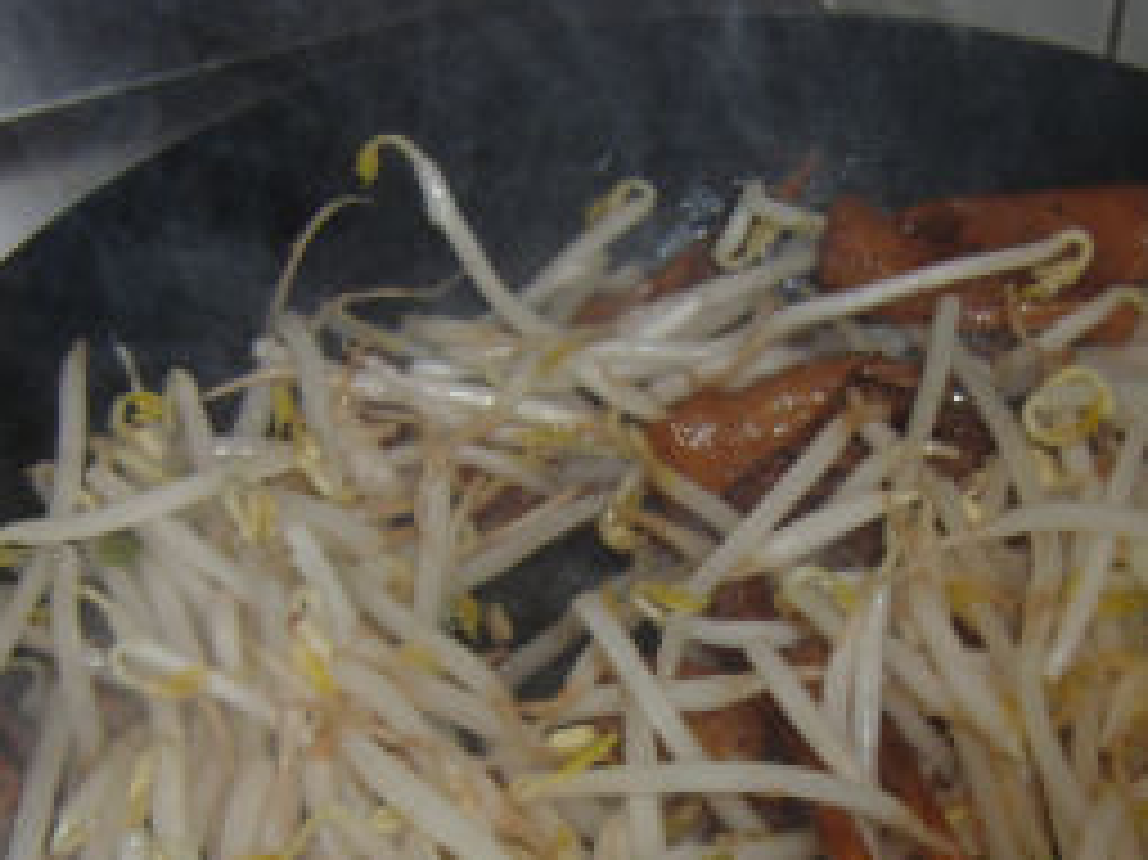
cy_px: 729
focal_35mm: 66
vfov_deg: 21.9
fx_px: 2188
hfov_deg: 29.3
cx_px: 738
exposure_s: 1/25
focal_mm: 6.1
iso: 100
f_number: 3.6
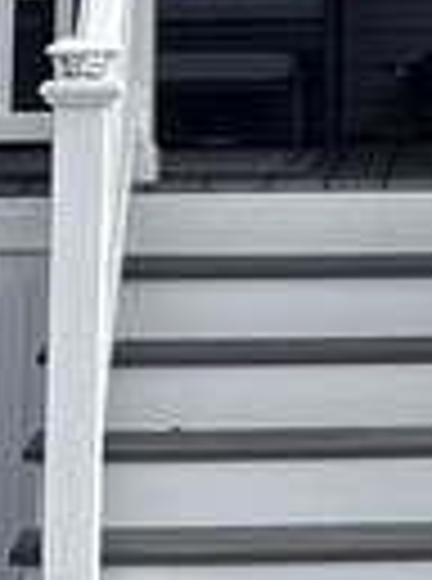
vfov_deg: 9.9
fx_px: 3244
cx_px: 684
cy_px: -279
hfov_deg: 7.5
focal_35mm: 194
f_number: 1.6
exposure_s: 1/3448
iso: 50
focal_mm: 5.96
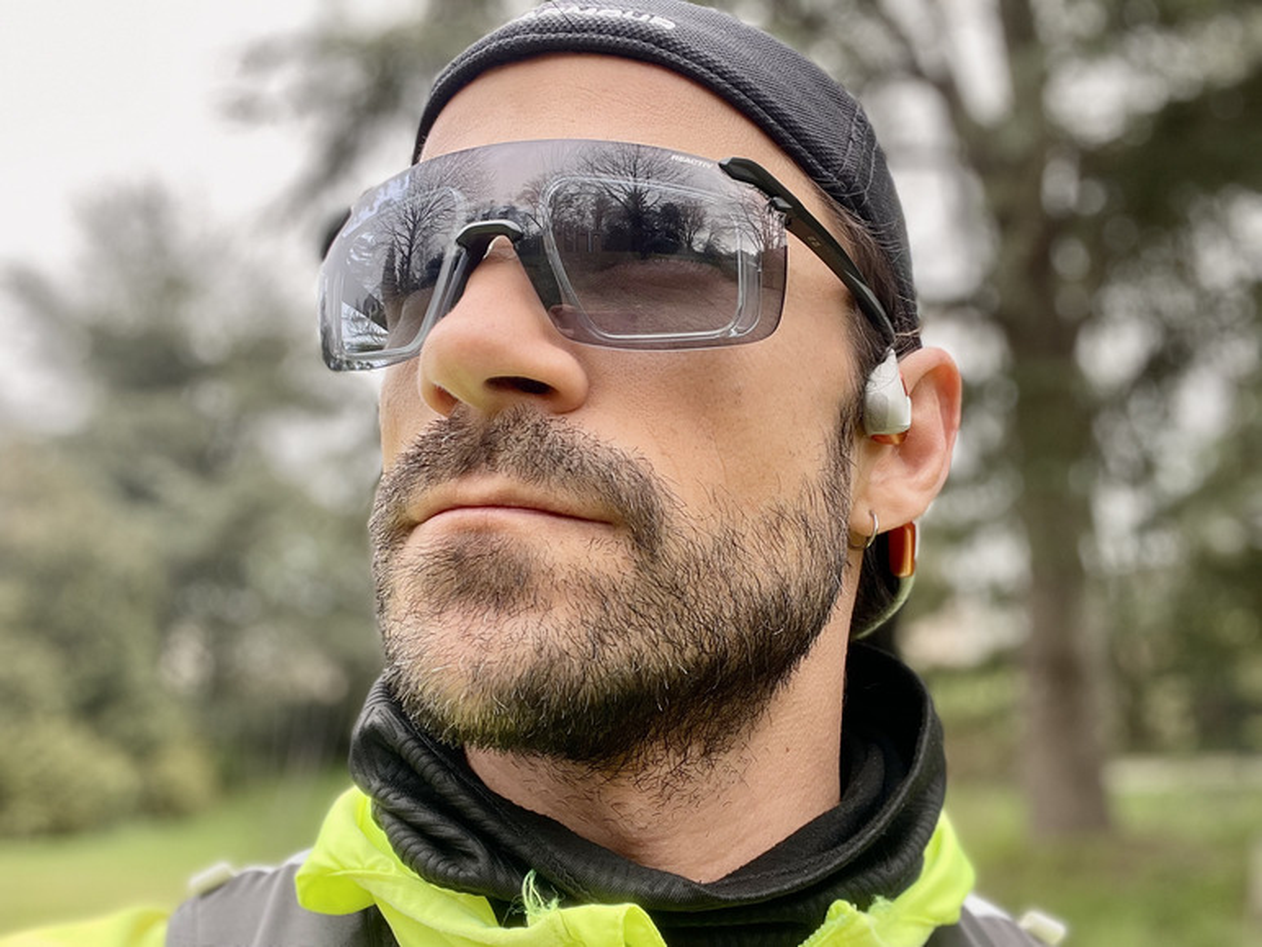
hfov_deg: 60.0
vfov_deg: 46.8
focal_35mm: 30
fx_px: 1094
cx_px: 631
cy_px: 474
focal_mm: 2.71
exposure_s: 1/121
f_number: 2.2
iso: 64
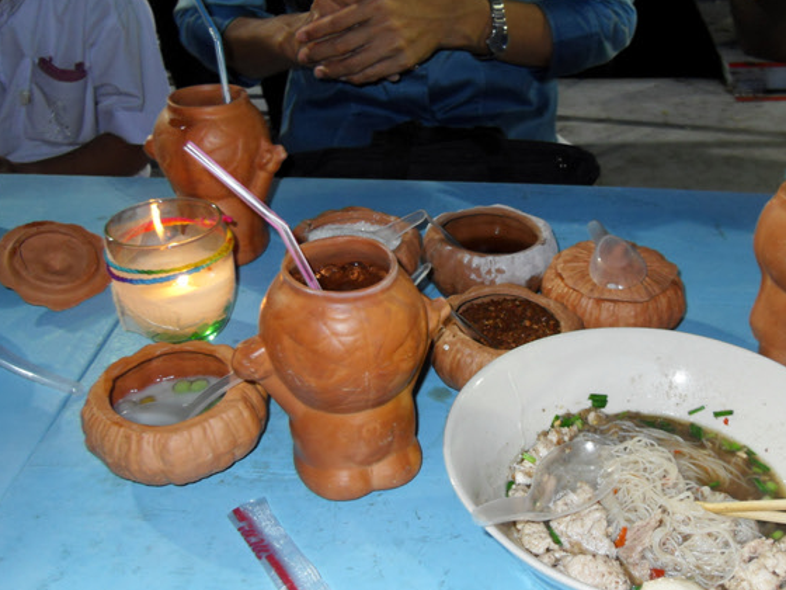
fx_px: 908
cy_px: 336
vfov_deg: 35.9
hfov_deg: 46.2
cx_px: 508
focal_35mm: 40
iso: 200
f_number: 2.8
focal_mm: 6
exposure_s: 1/45
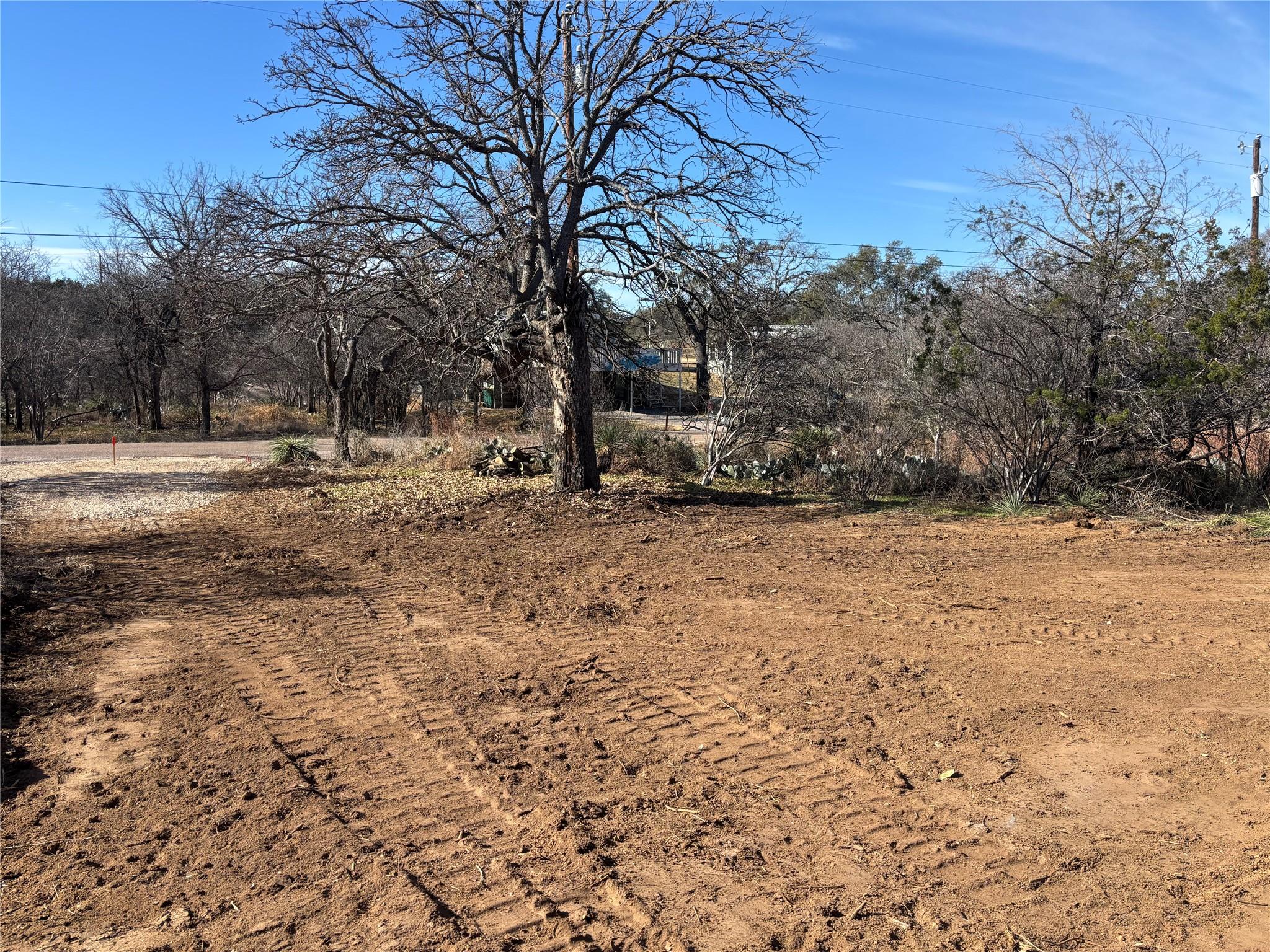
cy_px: 476
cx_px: 635
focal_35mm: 26
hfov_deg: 67.3
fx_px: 954
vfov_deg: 53.1
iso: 50
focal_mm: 5.96
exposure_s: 1/1845
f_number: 1.6
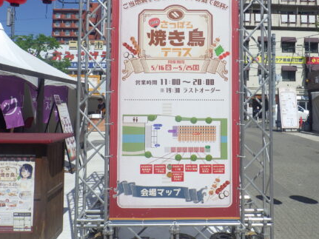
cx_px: 190
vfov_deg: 38.5
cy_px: 94
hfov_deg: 49.9
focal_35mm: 37
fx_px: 341
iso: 125
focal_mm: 5
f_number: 4.2
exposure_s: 1/1500
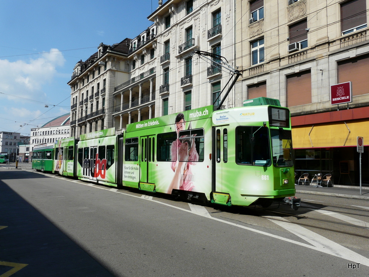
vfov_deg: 49.7
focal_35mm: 28
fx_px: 298
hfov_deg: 63.4
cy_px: 138
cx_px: 184
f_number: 6.3
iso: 100
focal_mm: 4.6
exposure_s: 1/500
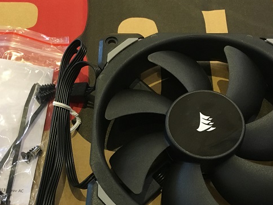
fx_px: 386
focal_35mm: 49
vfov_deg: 29.2
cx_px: 137
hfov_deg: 38.9
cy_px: 151
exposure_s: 1/33
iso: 250
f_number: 2.2
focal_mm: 4.15
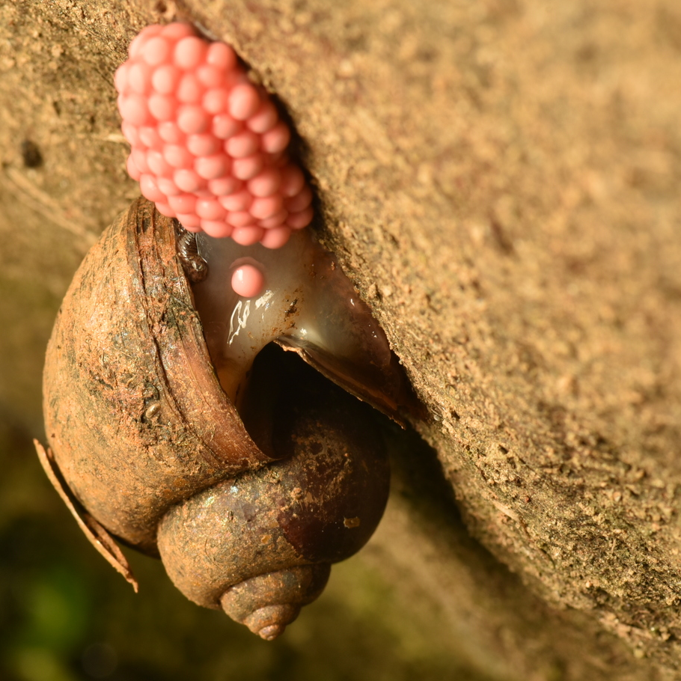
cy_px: 348
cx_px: 215
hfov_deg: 8.7
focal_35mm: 201
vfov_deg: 8.7
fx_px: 4474
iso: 100
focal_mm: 105
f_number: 13
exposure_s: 1/100
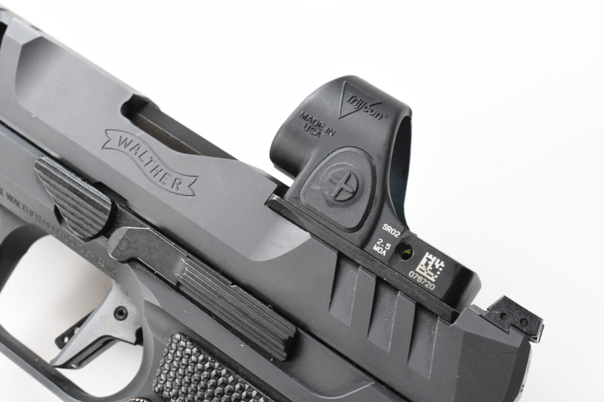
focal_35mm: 60
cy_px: 201
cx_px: 302
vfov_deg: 22.6
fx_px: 1007
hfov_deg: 33.4
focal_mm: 40
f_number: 13
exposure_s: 1/30
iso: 1600
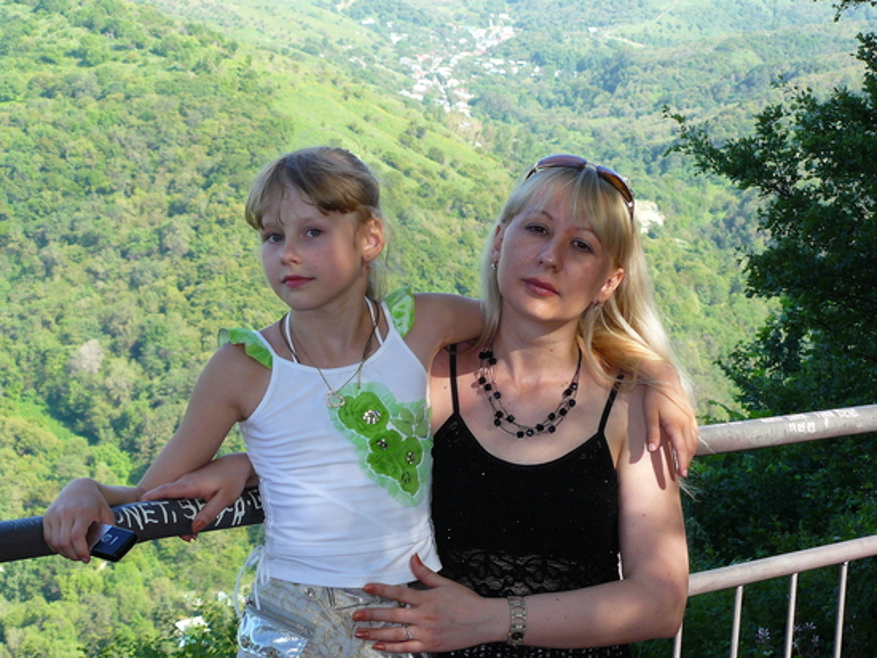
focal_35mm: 91
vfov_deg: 16.2
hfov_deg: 21.5
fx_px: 2307
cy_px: 329
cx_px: 438
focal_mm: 15.2
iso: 100
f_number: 4
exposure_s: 1/200
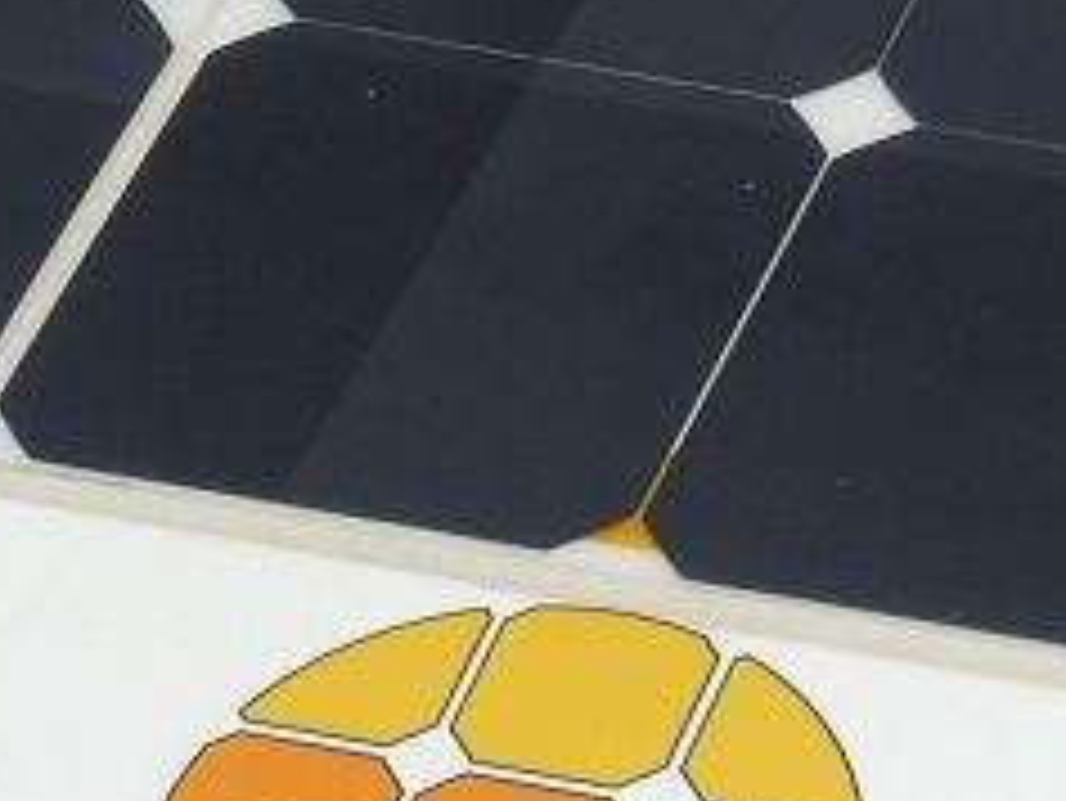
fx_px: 9983
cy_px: 756
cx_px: 1664
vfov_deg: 4.6
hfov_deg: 6.0
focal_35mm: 324
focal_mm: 13.3
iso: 100
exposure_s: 1/100
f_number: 6.3
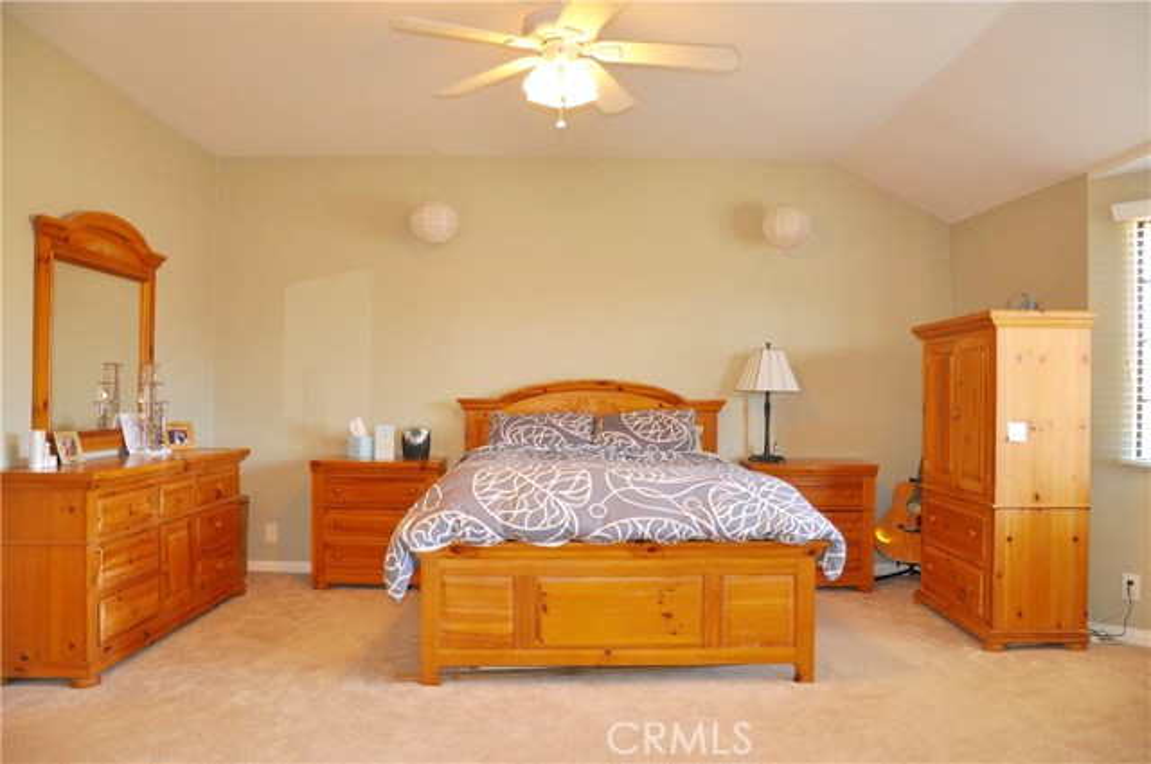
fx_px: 862
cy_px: 382
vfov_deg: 47.8
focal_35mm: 27
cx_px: 576
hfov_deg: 67.4
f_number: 3.5
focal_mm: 18
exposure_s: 1/100
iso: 800
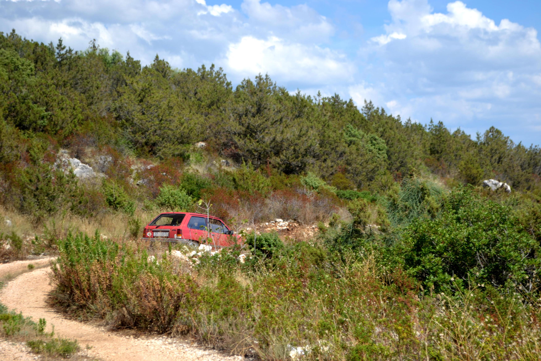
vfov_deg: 16.6
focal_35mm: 82
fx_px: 1240
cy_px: 180
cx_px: 270
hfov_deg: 24.6
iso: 100
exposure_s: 1/125
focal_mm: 55
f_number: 5.6
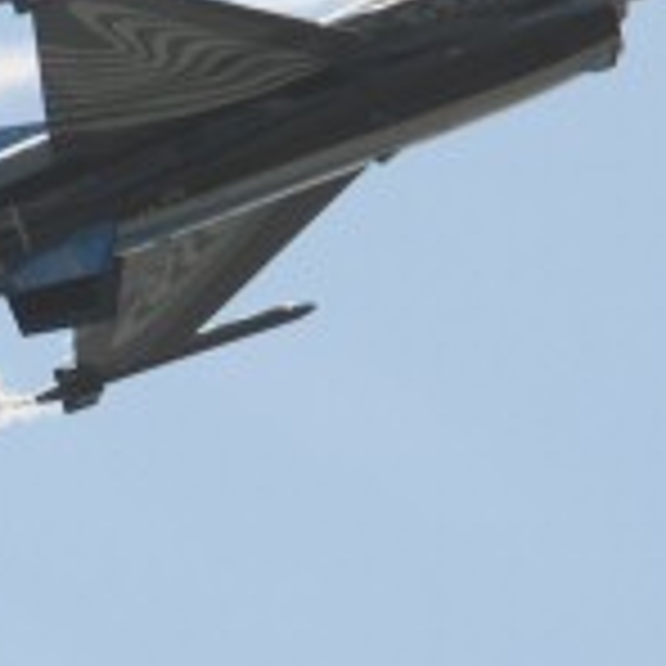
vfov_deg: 1.3
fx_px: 30126
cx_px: 184
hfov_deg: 1.3
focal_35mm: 1384
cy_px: 117
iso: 320
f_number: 9.5
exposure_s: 1/750
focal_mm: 400
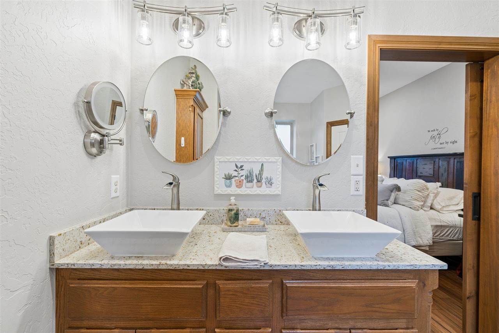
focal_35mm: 16
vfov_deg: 73.7
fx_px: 222
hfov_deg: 96.7
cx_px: 250
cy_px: 166
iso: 200
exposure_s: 1/10
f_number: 7.1
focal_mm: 16
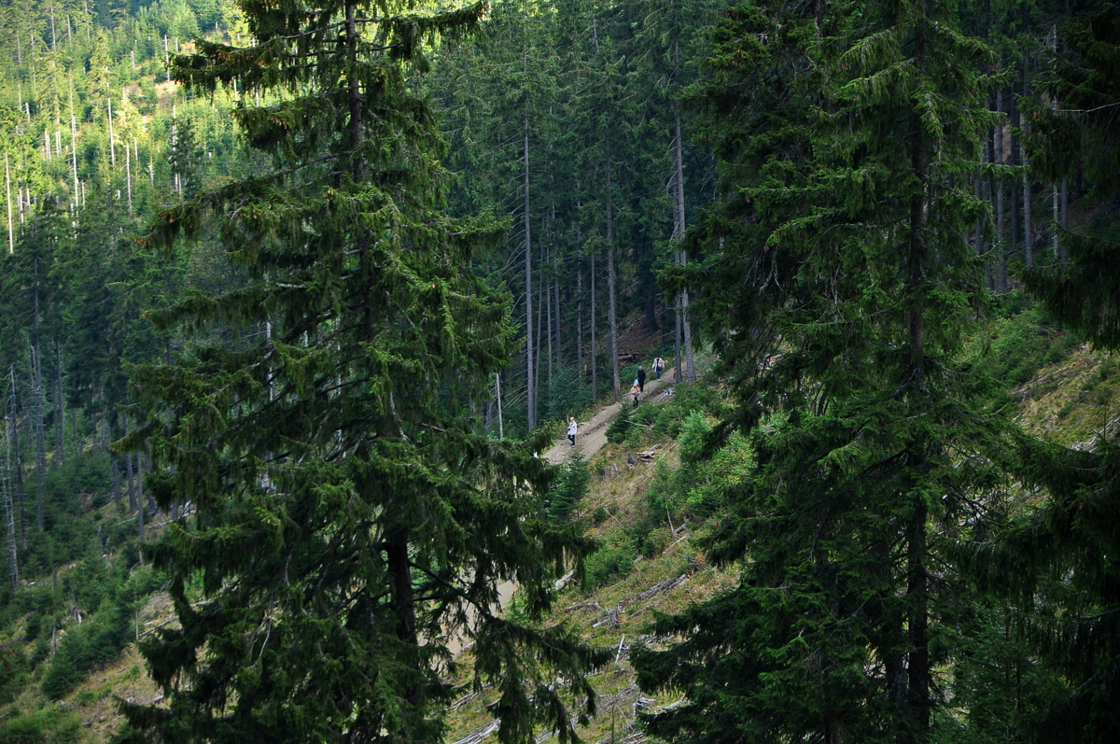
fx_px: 4894
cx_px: 560
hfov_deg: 13.1
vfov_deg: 8.7
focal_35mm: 158
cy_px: 372
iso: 400
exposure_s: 1/200
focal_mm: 105
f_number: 5.6
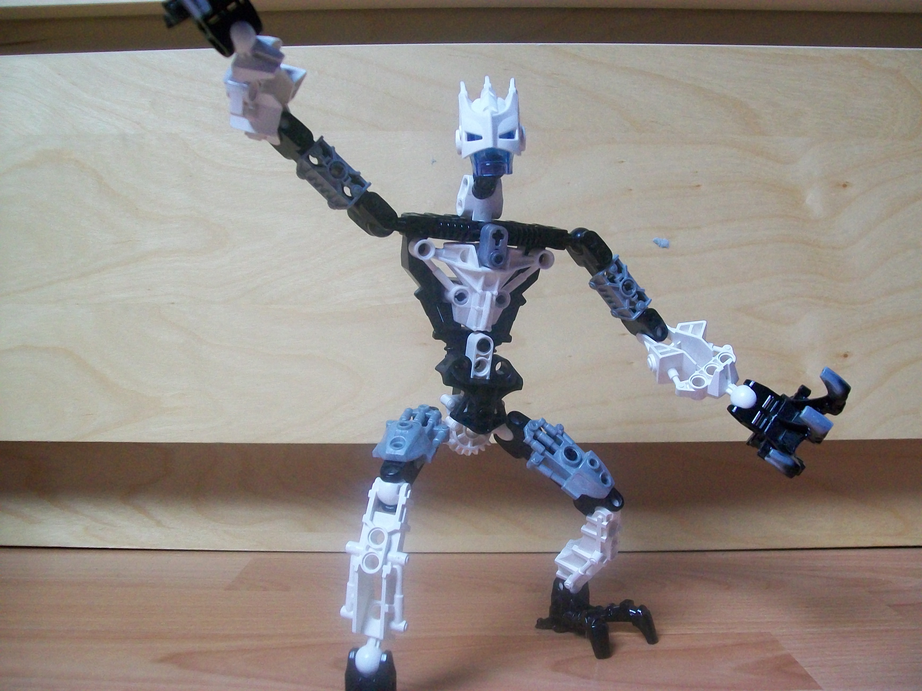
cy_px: 346
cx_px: 461
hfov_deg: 51.4
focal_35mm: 36
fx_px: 959
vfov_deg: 39.7
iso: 195
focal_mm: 6
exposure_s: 1/8
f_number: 2.7
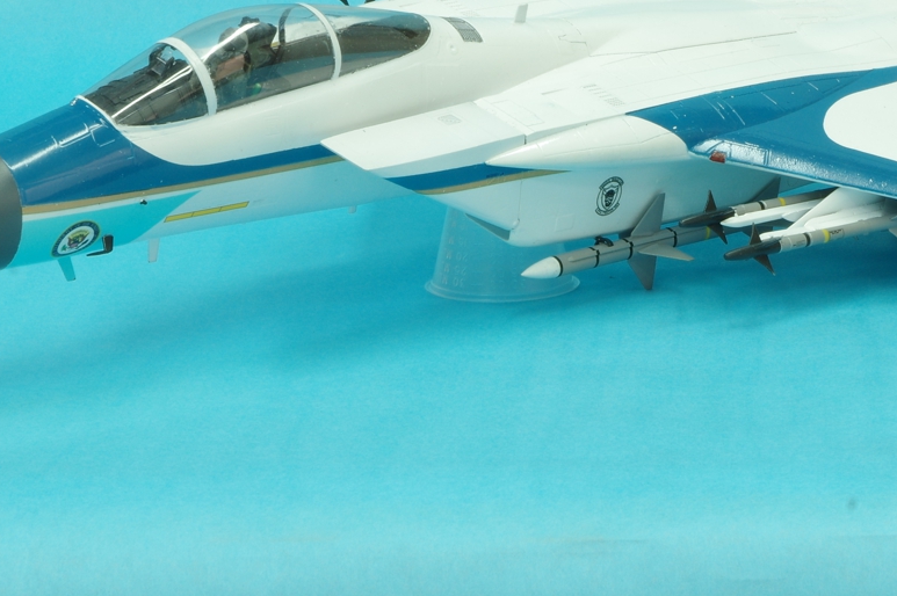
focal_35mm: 211
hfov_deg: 9.7
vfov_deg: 6.5
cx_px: 646
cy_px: 100
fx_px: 5253
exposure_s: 3
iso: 100
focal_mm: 68
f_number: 25
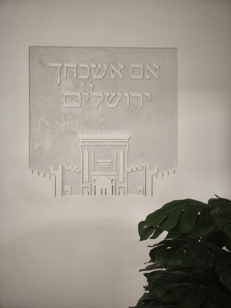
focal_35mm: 50
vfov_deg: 38.2
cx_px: 116
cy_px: 154
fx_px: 445
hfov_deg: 29.1
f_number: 1.9
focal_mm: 7.1
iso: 1250
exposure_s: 1/50
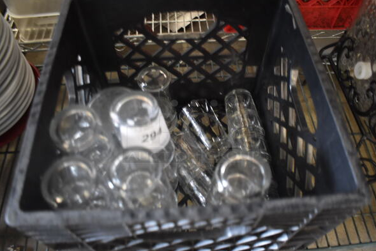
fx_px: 292
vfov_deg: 46.4
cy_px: 129
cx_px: 194
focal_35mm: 28
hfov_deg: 65.4
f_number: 3.5
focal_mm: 18
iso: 2000
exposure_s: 1/30
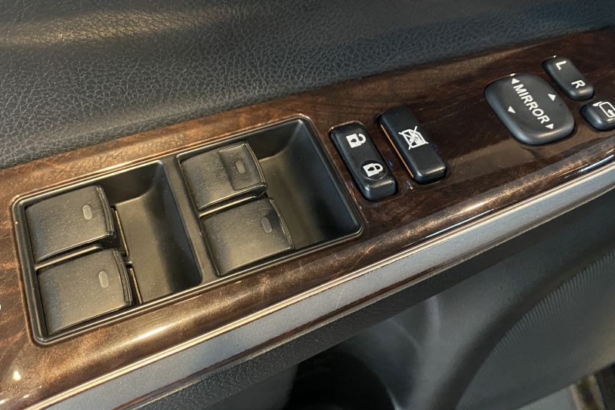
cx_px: 258
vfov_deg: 38.5
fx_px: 581
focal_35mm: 34
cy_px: 143
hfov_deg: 55.5
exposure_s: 1/25
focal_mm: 4.25
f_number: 1.8
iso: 800
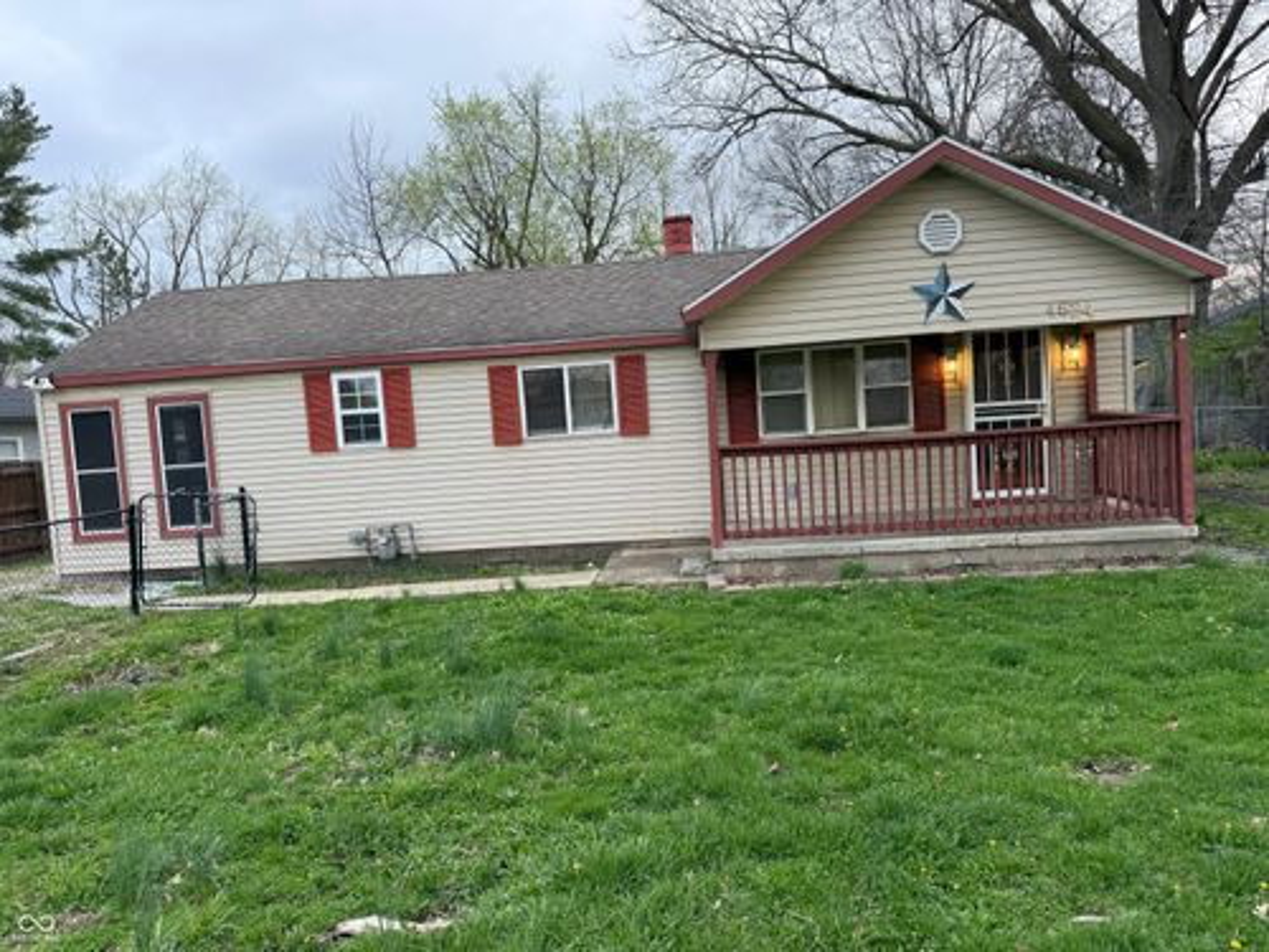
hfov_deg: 71.6
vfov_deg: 56.8
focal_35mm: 24
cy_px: 476
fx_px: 880
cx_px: 634
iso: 80
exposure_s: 1/121
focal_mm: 6.76
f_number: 1.78
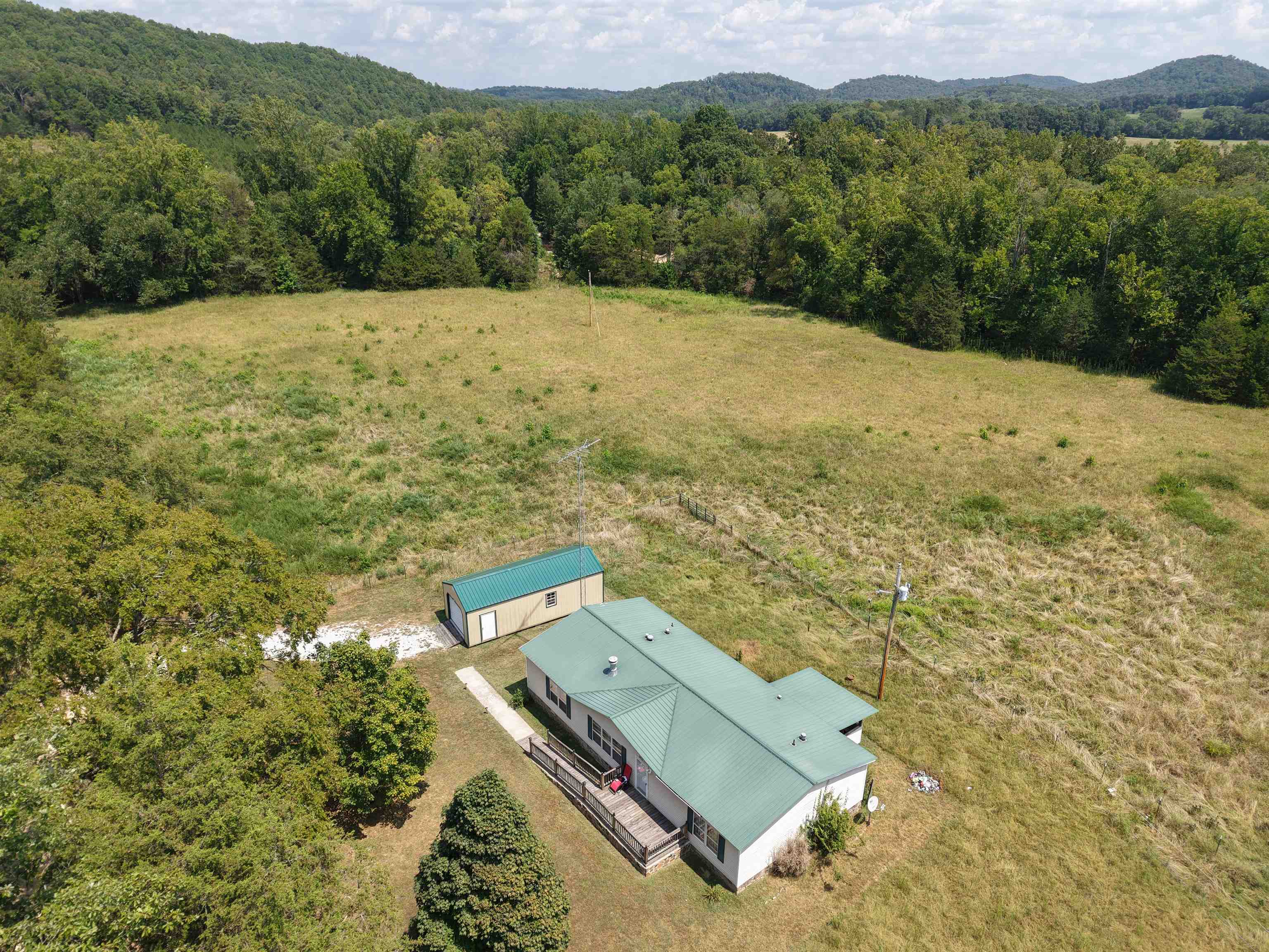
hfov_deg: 71.6
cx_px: 634
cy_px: 476
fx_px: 880
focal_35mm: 24
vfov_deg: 56.8
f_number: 1.8
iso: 140
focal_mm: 8.67
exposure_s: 1/3000
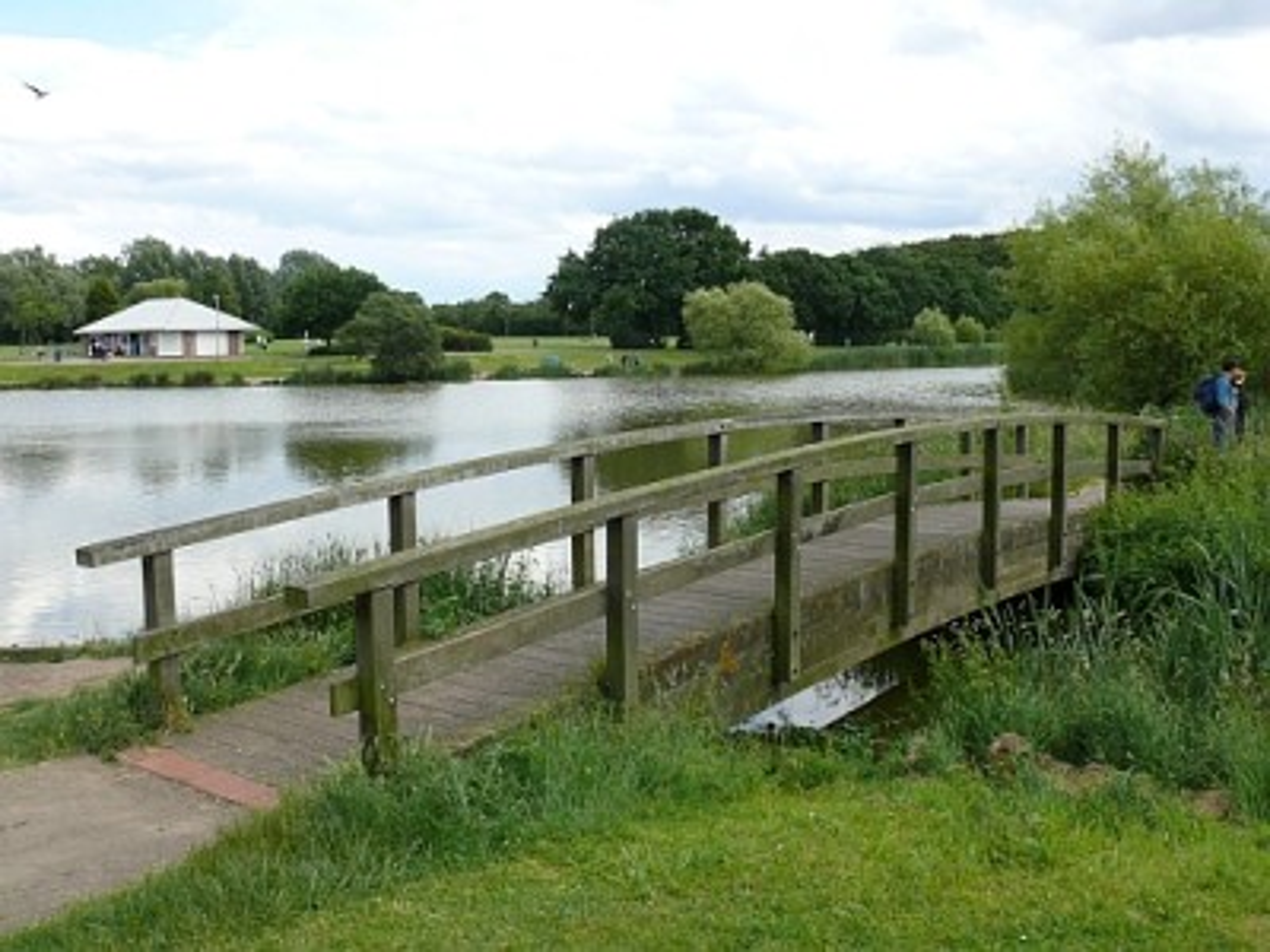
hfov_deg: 52.6
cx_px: 635
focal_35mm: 35
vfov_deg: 40.7
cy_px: 476
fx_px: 1284
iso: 100
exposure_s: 1/250
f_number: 5.6
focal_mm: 7.4
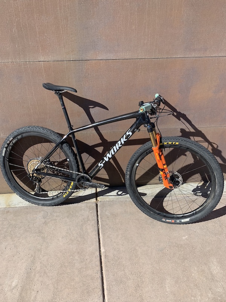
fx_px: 226
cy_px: 151
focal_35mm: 26
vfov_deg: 67.3
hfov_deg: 53.1
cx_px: 113
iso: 25
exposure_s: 1/1748
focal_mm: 4.25
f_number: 1.8
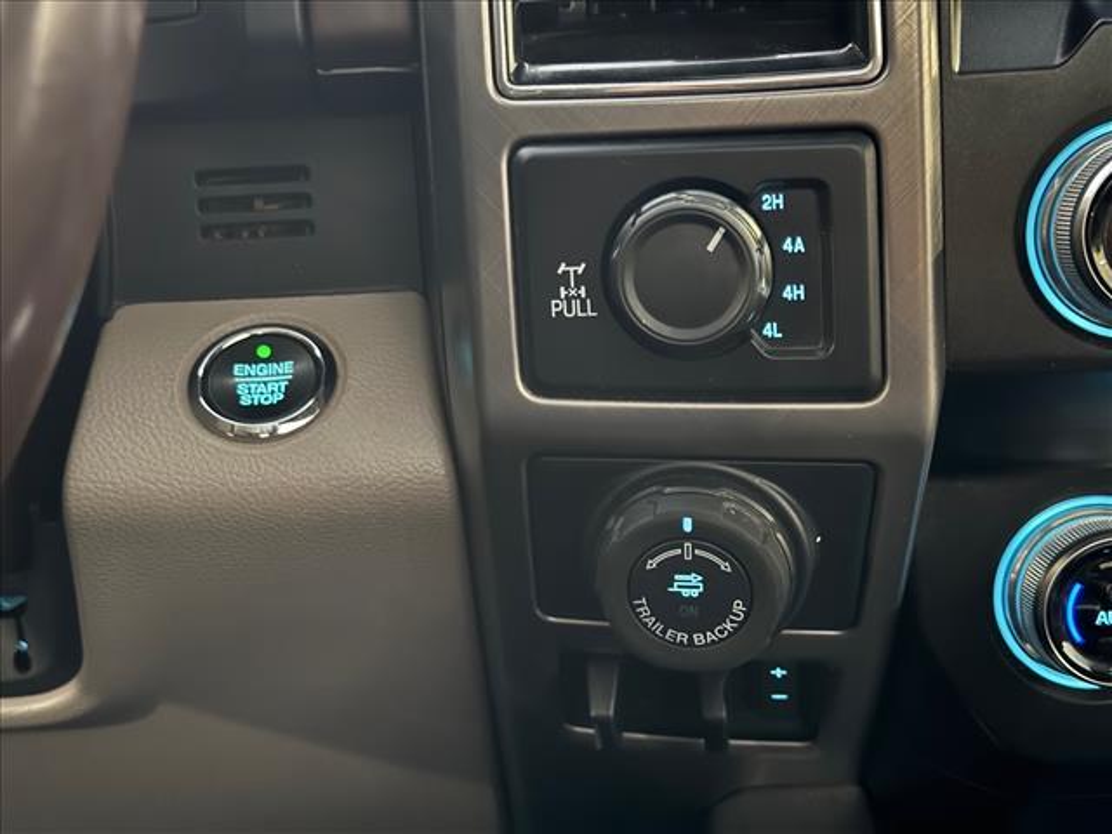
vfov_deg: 30.3
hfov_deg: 39.7
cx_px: 556
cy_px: 417
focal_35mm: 48
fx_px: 1542
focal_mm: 6.76
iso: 640
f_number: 1.78
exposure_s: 1/9
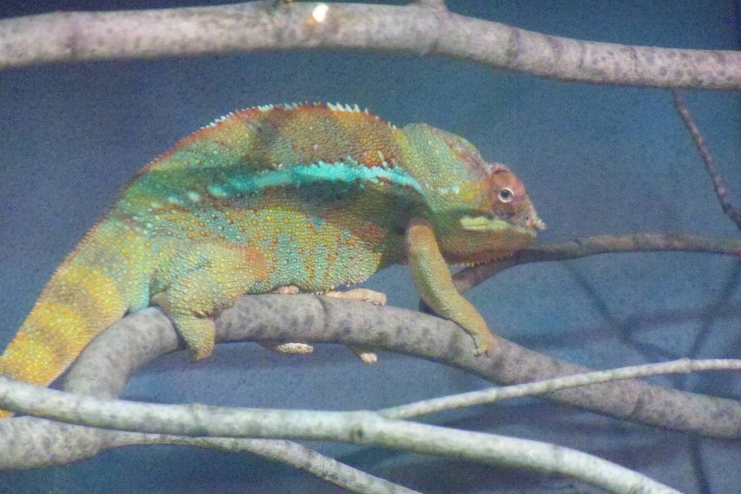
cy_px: 256
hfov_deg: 9.5
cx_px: 370
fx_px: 4445
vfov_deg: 6.4
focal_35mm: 216
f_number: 4.4
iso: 1600
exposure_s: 1/40
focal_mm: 36.6
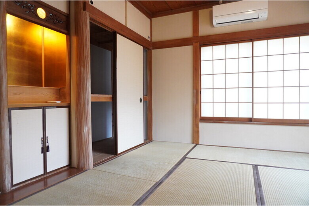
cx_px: 154
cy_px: 103
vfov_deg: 53.2
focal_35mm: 24
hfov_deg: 73.7
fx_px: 206
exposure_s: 1/80
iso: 1600
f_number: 3.5
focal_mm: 16
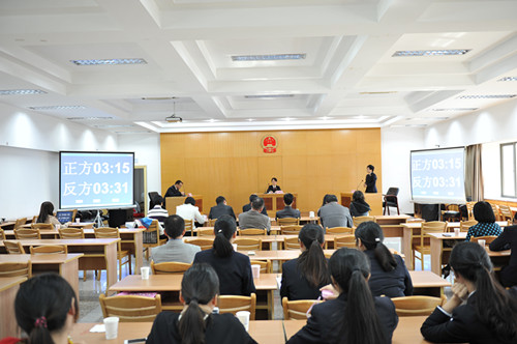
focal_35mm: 31
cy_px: 172
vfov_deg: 42.2
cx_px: 258
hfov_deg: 60.3
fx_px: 445
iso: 250
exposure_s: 1/25
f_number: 2.8
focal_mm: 31
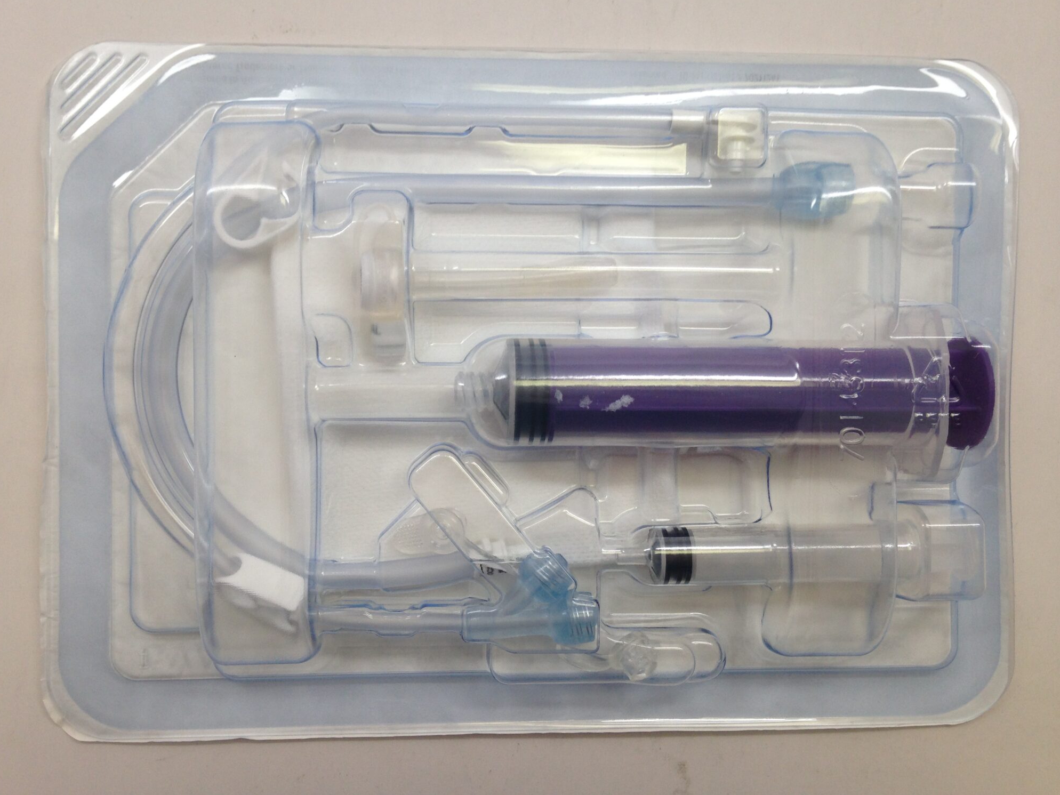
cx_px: 515
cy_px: 387
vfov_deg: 41.8
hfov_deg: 53.9
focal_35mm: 34
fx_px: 1041
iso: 50
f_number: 2.4
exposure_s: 1/60
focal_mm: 4.12
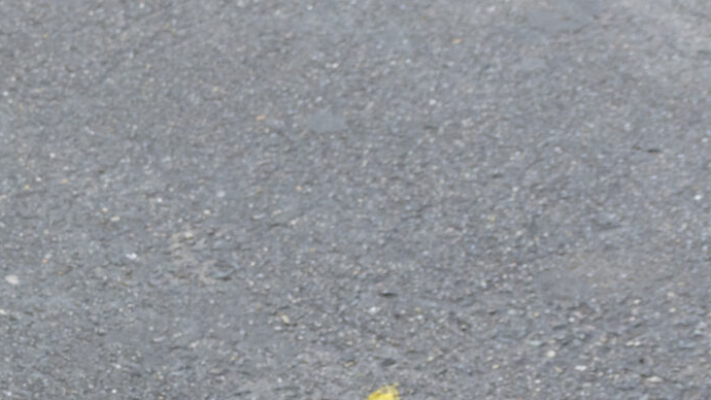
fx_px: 3845
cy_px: 789
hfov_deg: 10.2
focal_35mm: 204
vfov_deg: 5.8
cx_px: -424
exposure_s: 1/80
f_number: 8
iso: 200
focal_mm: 35
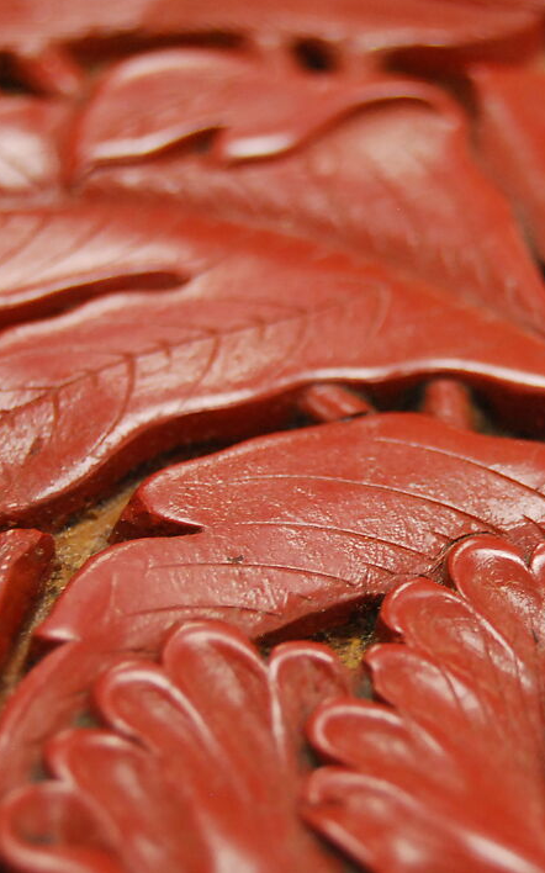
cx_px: 514
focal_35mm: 143
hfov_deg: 9.1
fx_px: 3398
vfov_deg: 14.6
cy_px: 449
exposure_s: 1/30
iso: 1000
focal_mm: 55
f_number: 5.6
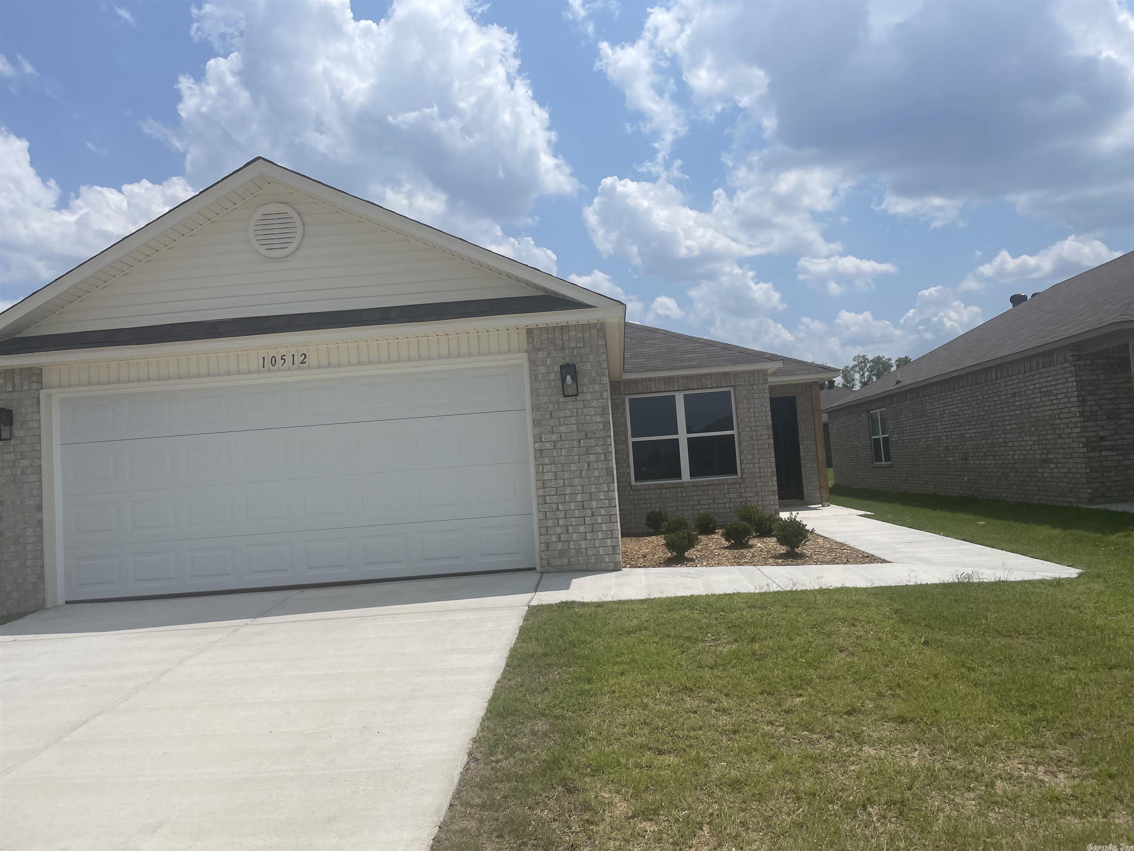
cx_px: 567
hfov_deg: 67.3
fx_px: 852
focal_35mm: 26
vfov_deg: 53.1
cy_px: 426
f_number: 1.6
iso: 32
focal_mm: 4.2
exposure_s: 1/9091
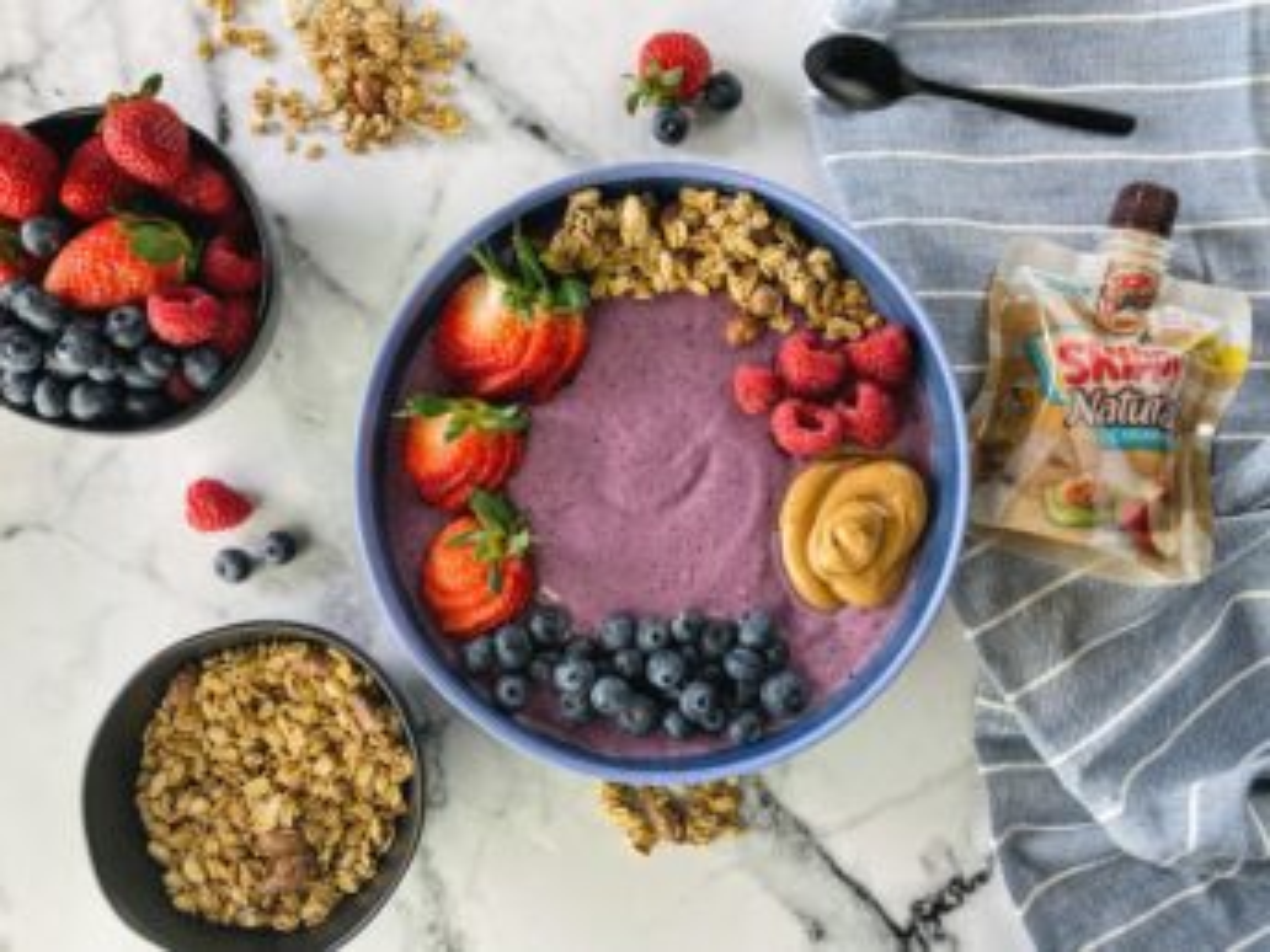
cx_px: 635
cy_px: 476
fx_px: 954
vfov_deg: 53.1
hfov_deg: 67.3
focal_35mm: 26
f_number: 1.8
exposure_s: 1/120
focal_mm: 4.25
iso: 64
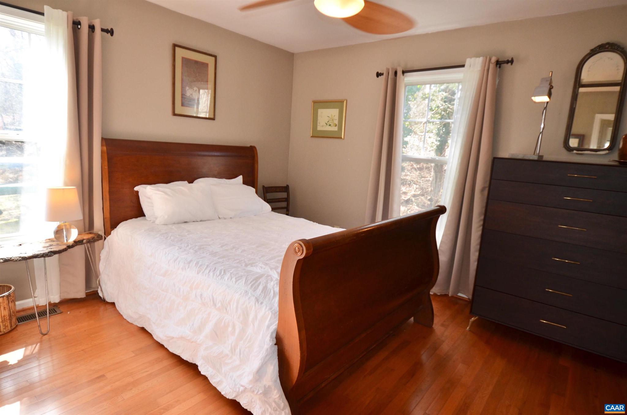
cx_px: 314
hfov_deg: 81.3
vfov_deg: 59.3
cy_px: 208
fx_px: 365
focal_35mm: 21
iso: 400
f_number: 4
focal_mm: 14
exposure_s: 1/100
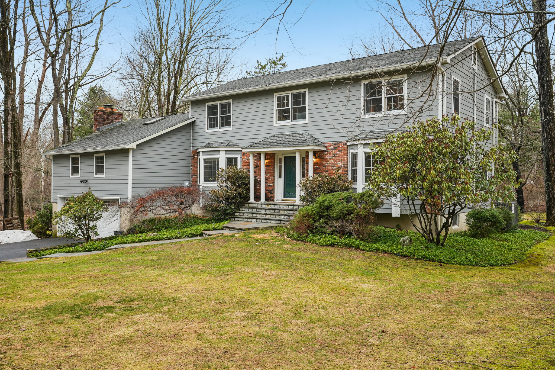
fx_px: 462
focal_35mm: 30
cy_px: 185
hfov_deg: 61.9
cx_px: 278
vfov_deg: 43.6
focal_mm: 30
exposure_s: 1/30
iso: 160
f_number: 8
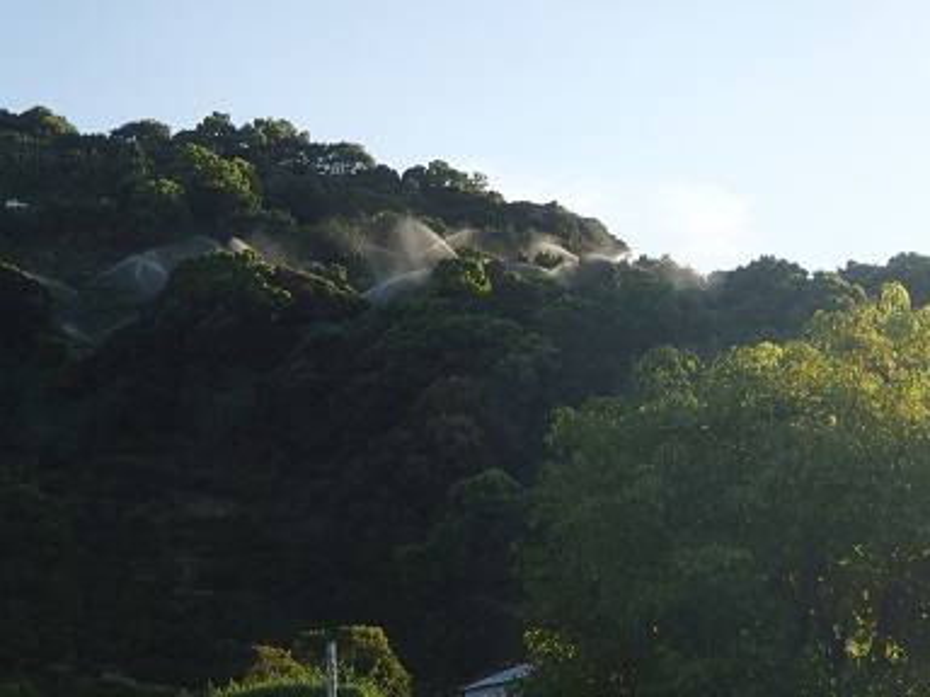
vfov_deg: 16.4
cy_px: 348
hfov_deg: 21.8
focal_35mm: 90
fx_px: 2418
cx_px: 465
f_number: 4.6
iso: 100
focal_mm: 16.1
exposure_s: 1/250
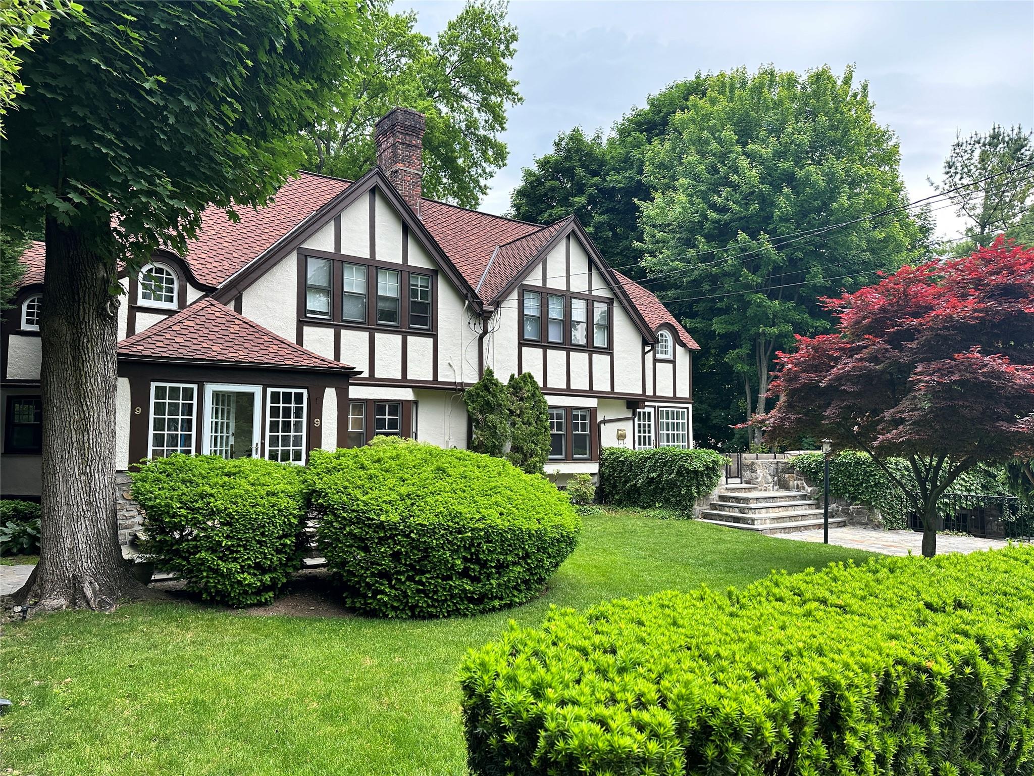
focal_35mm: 24
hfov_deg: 71.6
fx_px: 717
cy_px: 388
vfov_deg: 56.8
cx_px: 517
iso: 100
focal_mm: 6.86
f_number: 1.78
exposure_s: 1/121
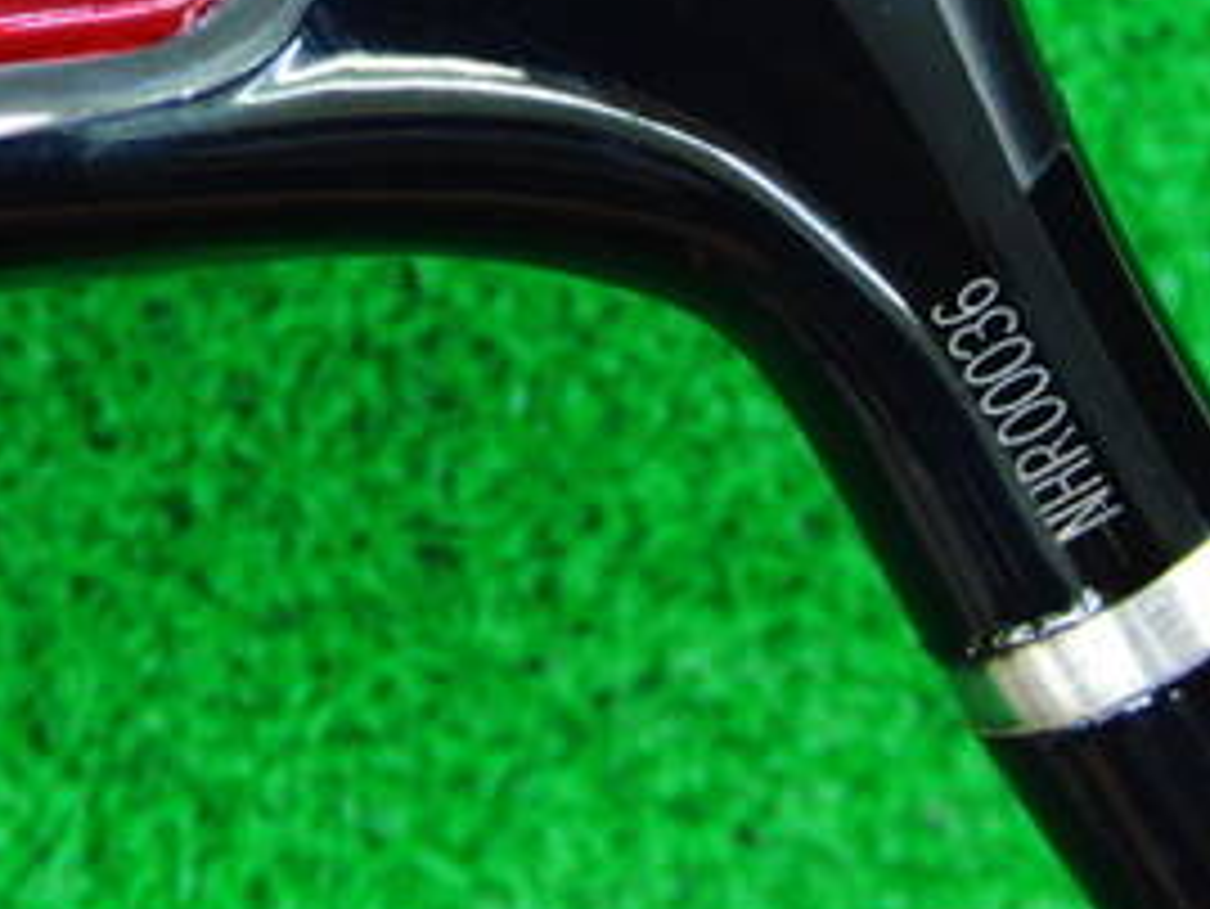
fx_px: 3077
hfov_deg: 22.2
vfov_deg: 16.3
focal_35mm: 88
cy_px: -72
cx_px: 495
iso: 400
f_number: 3.6
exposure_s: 1/20
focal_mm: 6.42
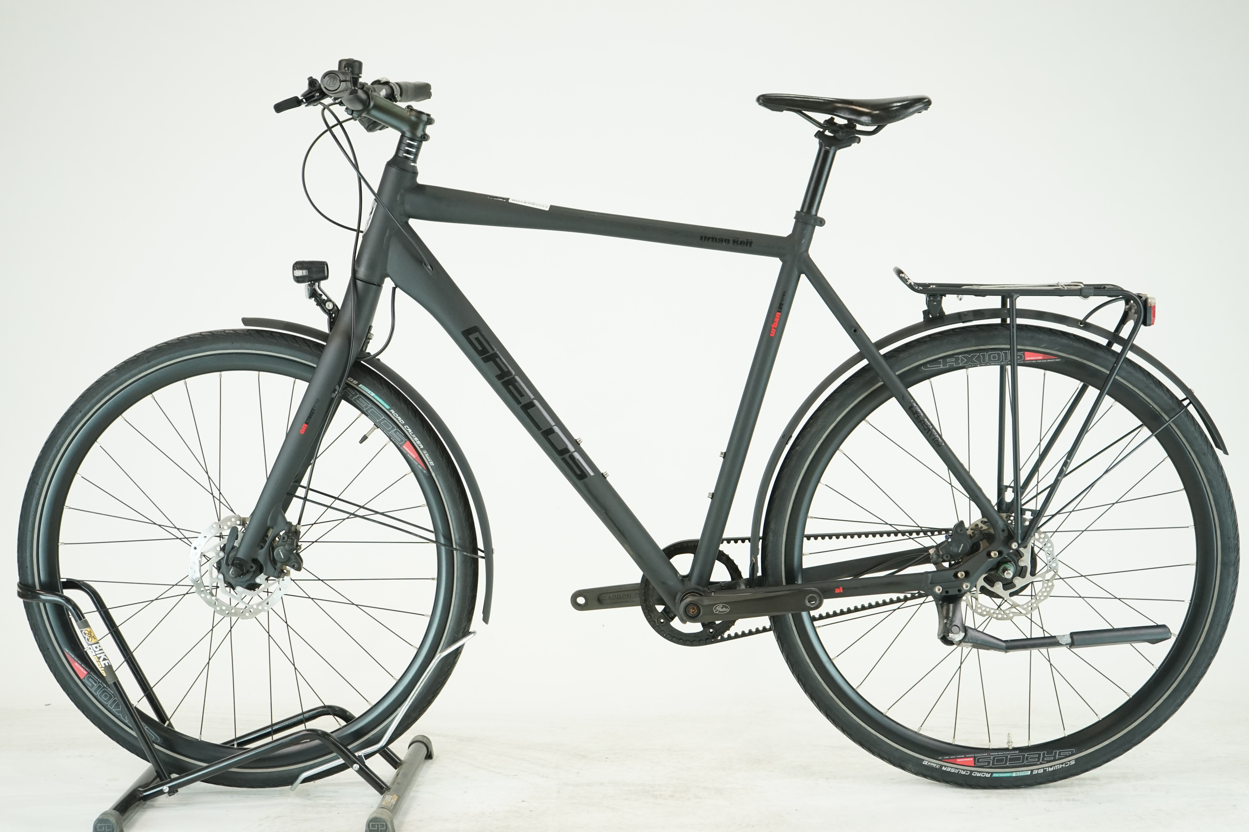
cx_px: 624
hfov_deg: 35.6
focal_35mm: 56
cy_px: 416
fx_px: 1943
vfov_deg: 24.2
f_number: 5.6
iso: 1600
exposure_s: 1/200
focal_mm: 56
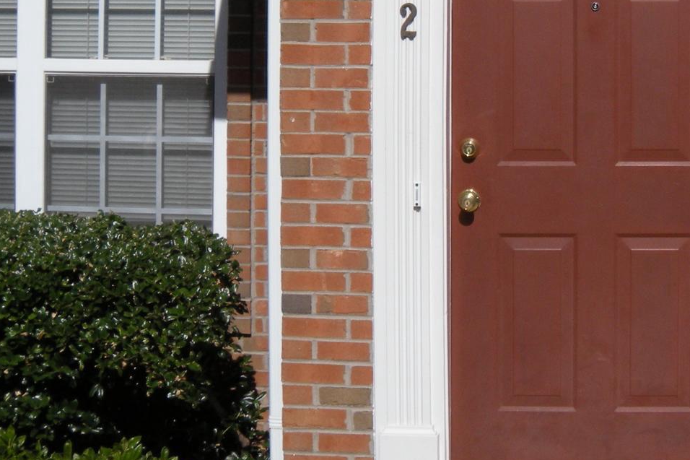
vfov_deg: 17.2
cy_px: 19
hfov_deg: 25.6
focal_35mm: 78
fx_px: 1495
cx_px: 539
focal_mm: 5.9
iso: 64
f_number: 6.4
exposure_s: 1/518
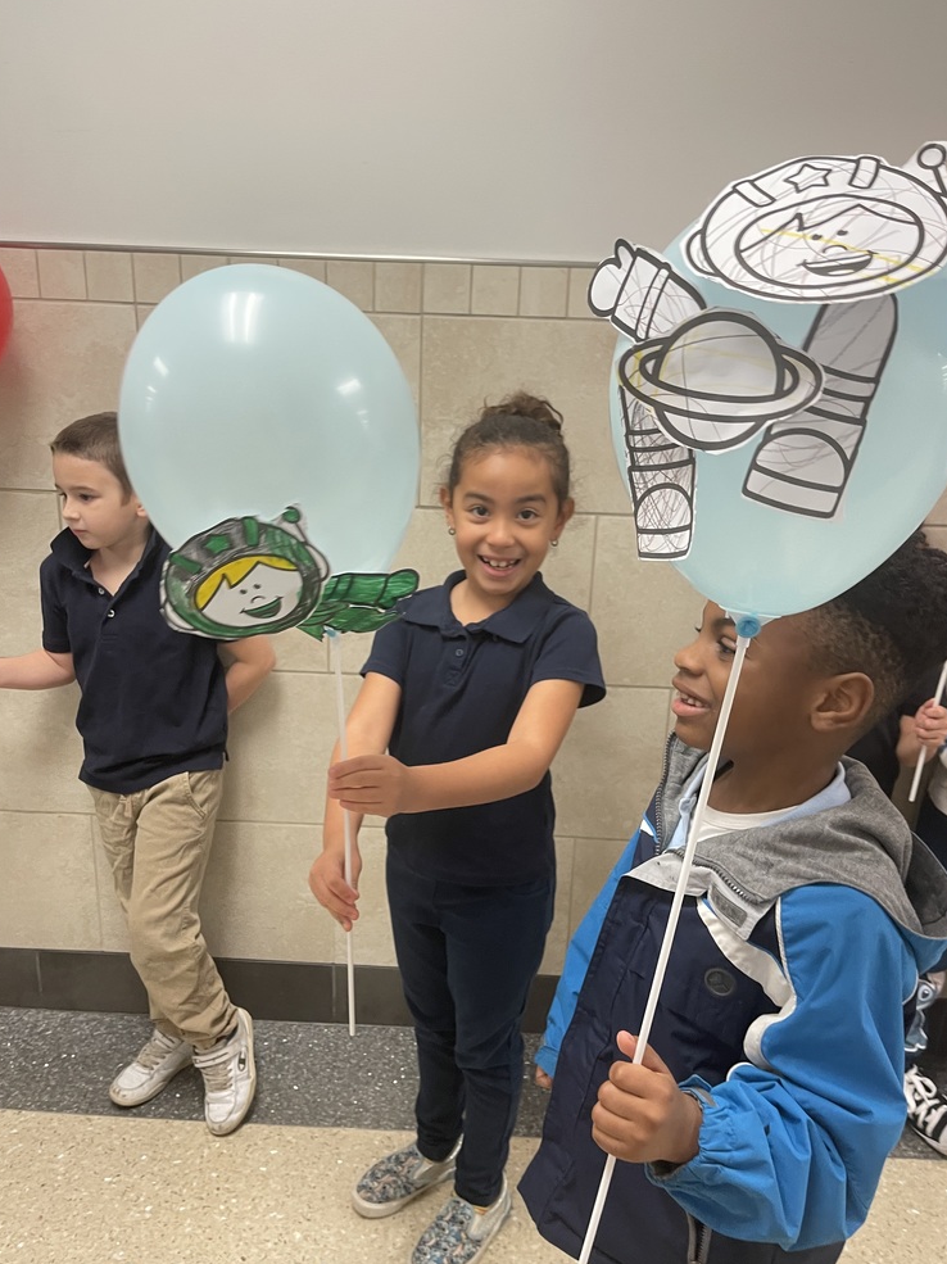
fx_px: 949
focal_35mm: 26
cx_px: 474
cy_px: 653
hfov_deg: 53.0
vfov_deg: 67.3
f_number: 1.6
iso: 160
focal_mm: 5.1
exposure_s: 1/60
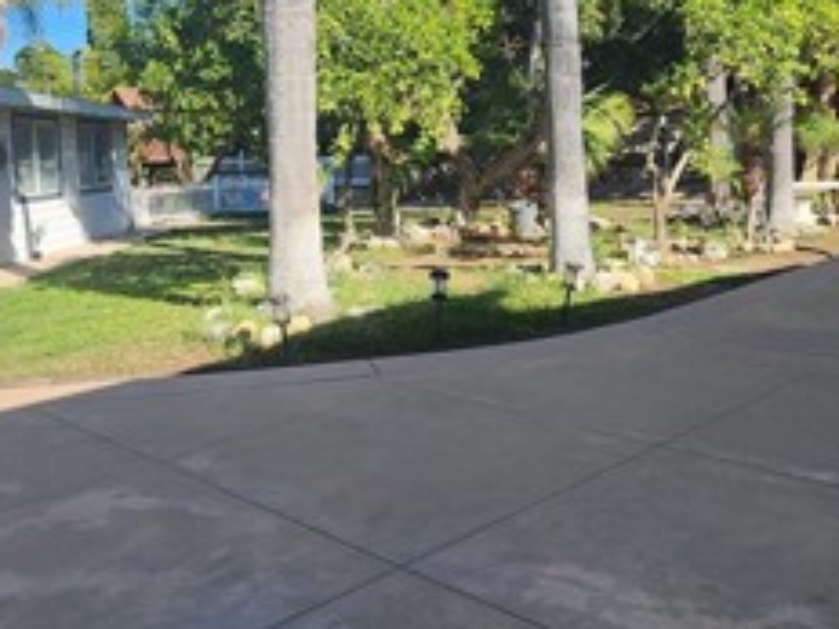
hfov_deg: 51.3
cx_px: 370
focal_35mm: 36
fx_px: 872
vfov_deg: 39.0
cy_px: 193
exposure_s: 1/1406
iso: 50
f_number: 2.2
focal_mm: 2.2
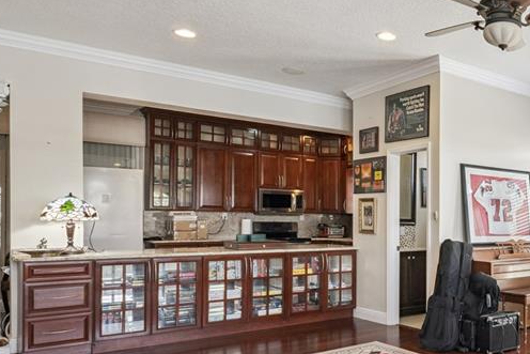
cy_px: 224
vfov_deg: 39.7
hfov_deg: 48.5
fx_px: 486
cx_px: 514
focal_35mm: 33
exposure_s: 1/50
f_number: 9
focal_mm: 16
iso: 200
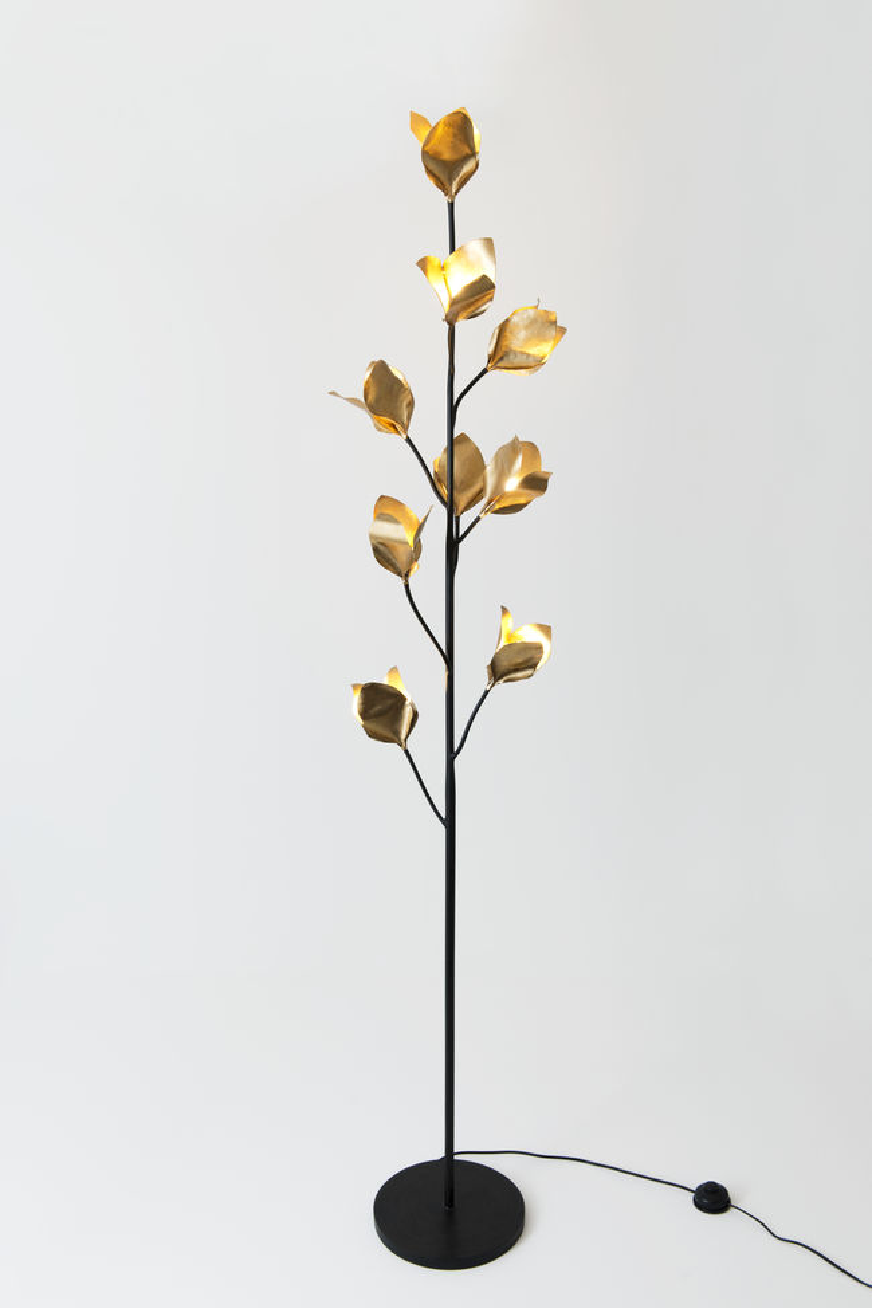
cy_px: 654
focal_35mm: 38
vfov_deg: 50.7
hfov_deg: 35.1
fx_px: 1381
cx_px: 436
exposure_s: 1/10
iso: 100
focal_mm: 38
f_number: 8
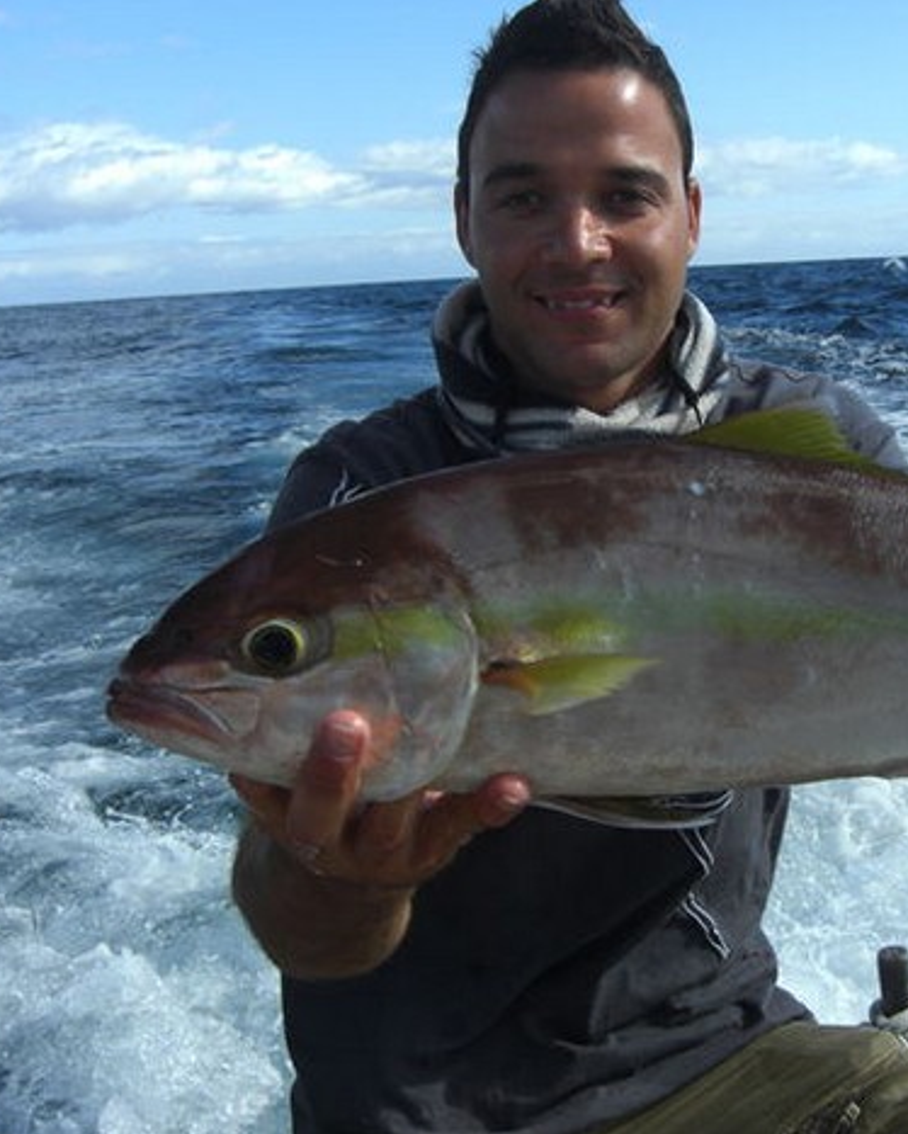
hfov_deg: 29.9
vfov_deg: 37.3
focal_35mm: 50
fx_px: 1678
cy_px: 571
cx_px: 653
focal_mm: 7.9
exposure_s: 1/640
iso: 80
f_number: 4
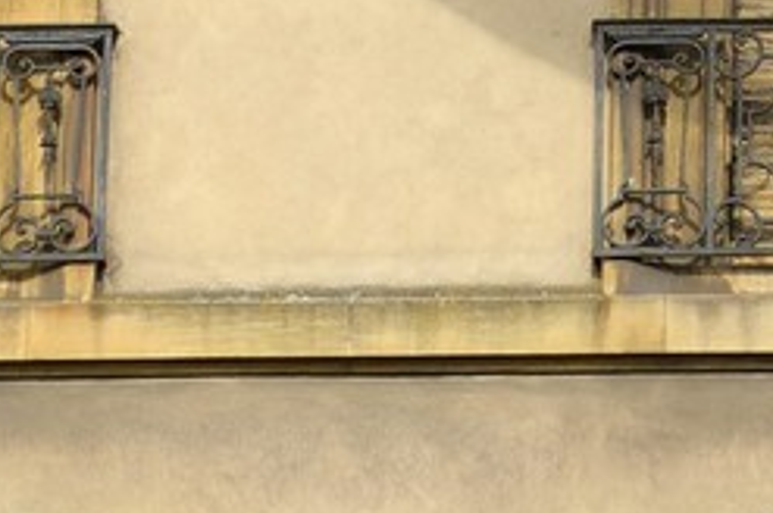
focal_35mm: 454
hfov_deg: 4.5
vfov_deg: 3.0
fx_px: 9736
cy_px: -1110
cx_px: 1111
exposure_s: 1/200
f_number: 13
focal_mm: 70
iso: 200
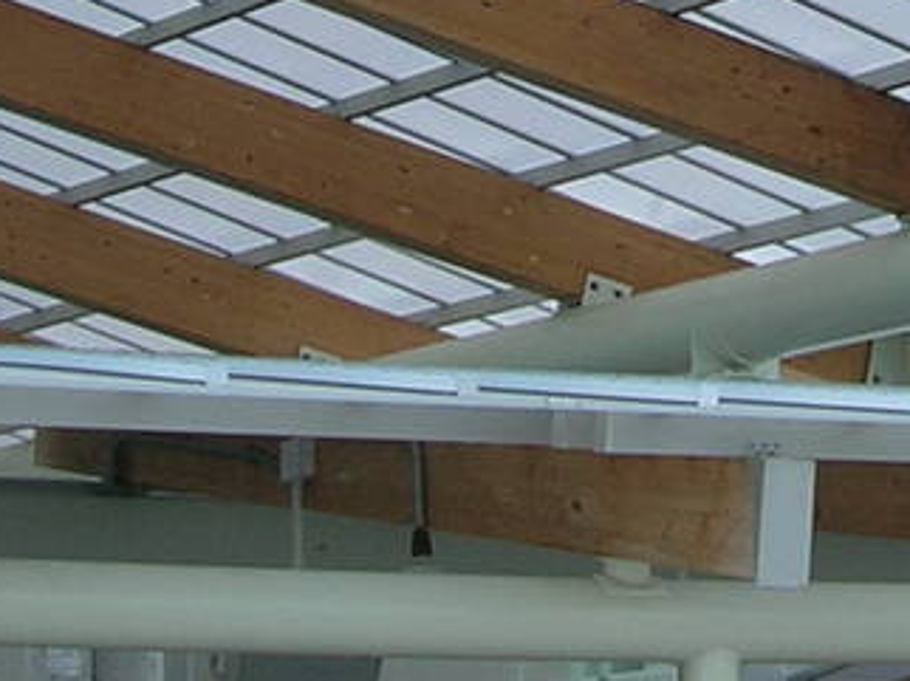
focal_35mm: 169
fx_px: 4439
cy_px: -350
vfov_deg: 8.6
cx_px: 797
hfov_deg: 11.6
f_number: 4.9
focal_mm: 5.7
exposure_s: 1/198
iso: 50
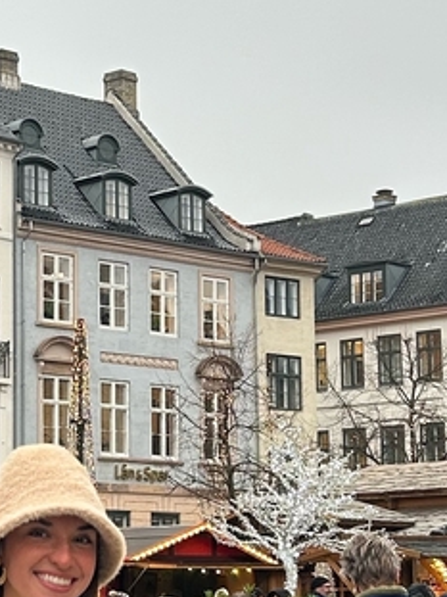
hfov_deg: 13.7
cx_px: 71
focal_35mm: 107
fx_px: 1844
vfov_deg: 18.4
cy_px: 349
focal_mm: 5.7
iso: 32
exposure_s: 1/144
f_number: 1.5
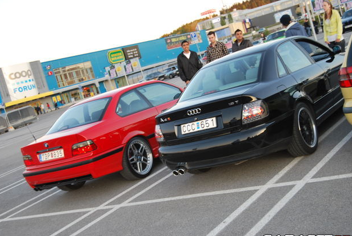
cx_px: 177
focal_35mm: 55
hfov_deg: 36.5
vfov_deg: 25.0
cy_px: 121
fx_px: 534
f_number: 4.8
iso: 200
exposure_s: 1/40
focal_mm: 35
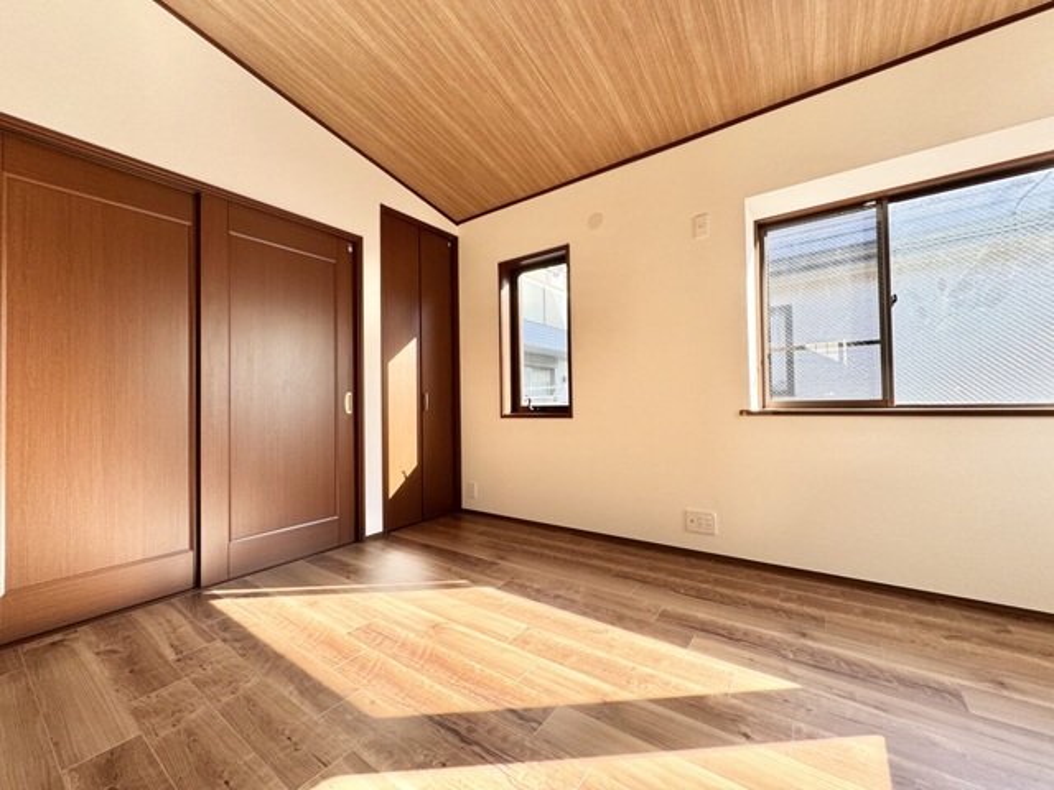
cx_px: 527
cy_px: 395
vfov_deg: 85.7
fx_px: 426
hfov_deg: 102.1
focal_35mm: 14
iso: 50
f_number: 2.2
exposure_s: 1/99
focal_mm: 2.22
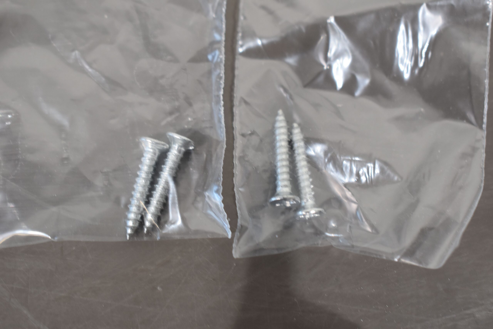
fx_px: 863
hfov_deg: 31.9
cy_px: 164
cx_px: 246
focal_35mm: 63
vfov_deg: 21.6
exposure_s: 1/60
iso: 560
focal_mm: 42
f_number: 5.6
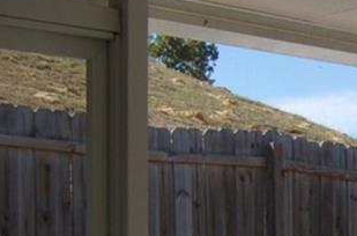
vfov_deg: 9.5
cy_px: 319
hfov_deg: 13.6
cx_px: 572
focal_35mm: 140
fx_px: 1384
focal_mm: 18
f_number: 3.5
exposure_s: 1/1000
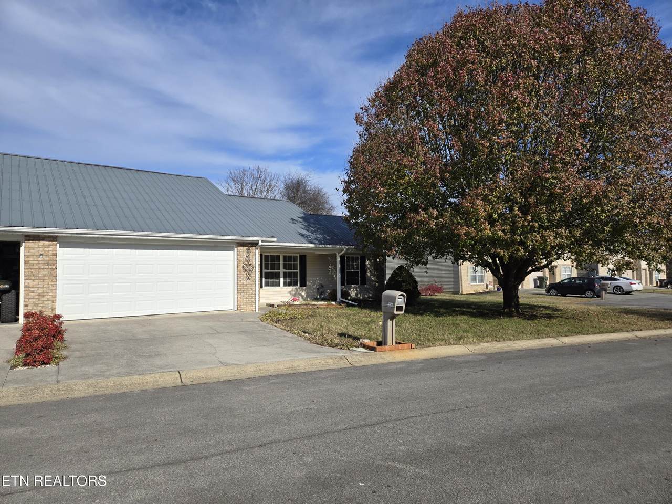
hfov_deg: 73.9
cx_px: 336
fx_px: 446
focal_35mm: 23
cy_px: 252
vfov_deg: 58.9
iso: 25
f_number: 1.8
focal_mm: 5.4
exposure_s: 1/2365
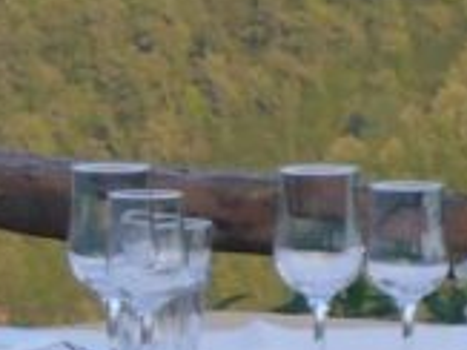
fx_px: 10569
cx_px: 496
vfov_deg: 1.9
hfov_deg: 2.5
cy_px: 363
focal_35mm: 784
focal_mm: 16.8
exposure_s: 1/80
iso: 100
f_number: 5.6
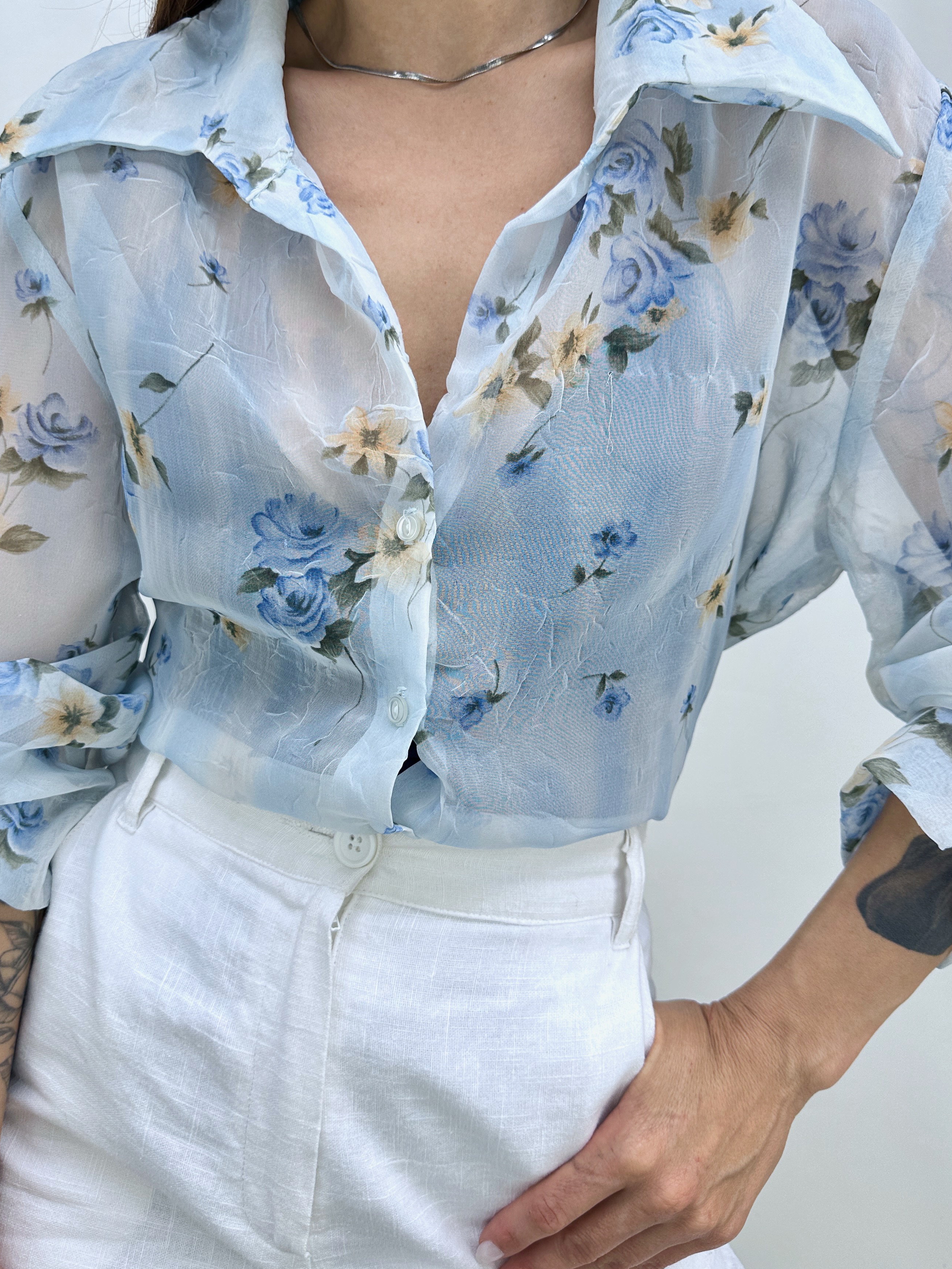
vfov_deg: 63.3
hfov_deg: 49.7
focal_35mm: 28
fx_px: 1027
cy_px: 575
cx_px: 458
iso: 80
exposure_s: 1/1040
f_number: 1.78
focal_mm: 6.86
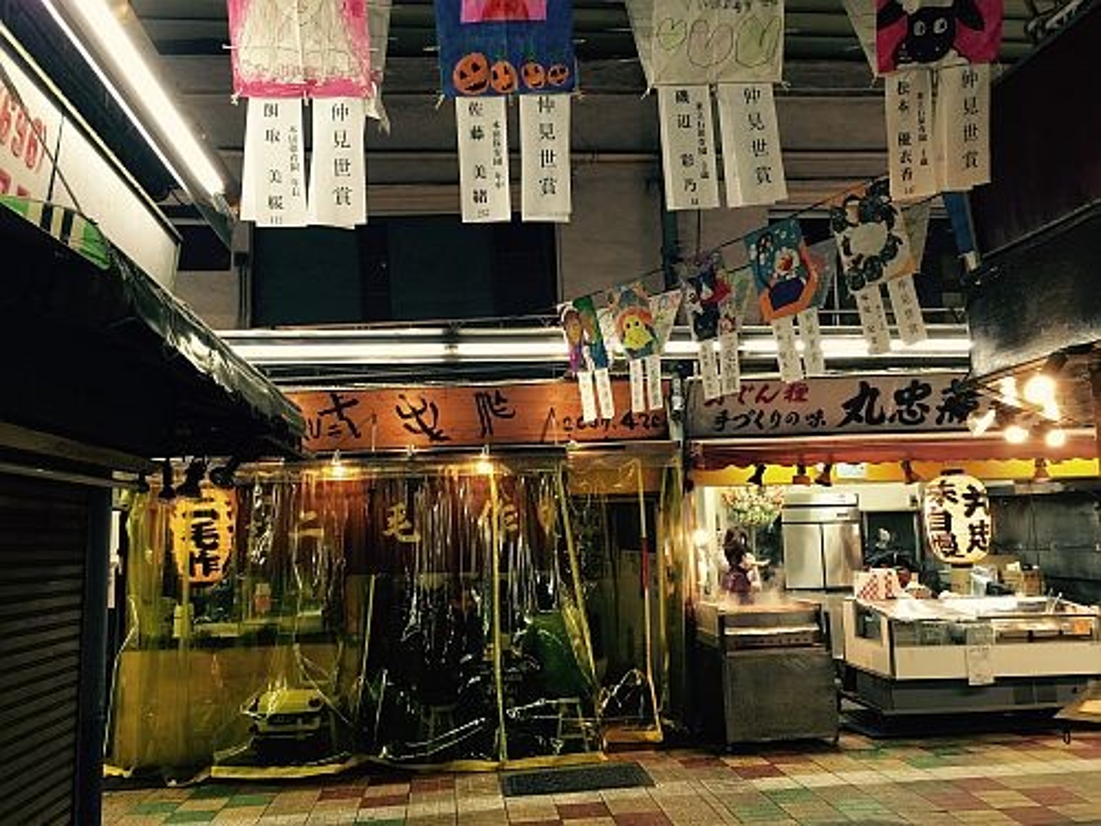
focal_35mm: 29
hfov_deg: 61.7
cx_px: 550
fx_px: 922
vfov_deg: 48.2
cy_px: 413
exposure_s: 1/15
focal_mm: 4.15
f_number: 2.2
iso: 32
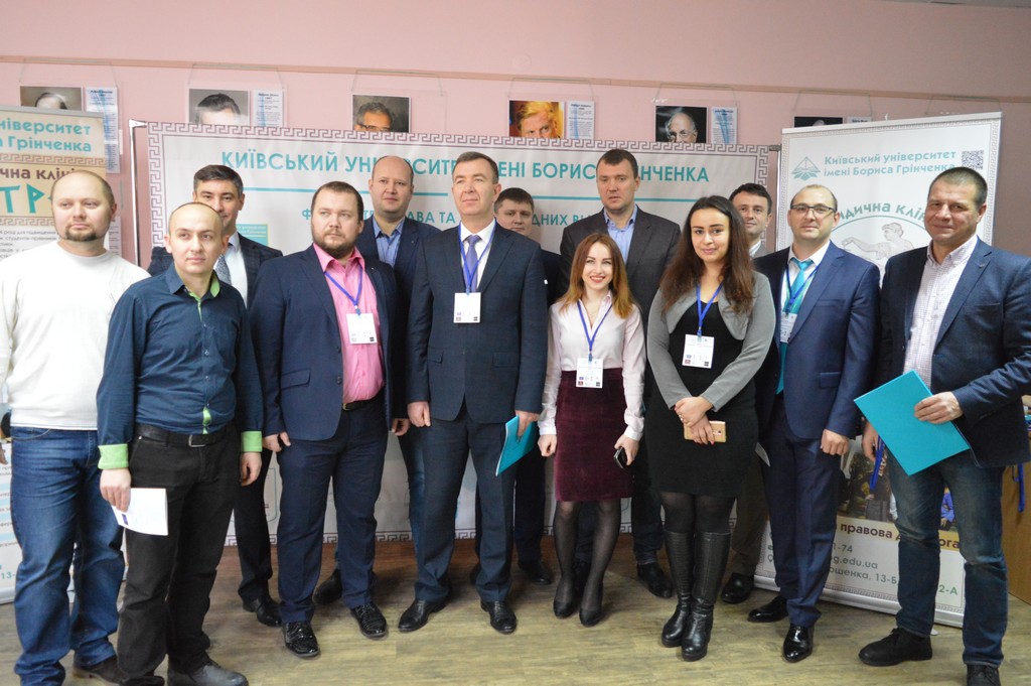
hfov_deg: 67.4
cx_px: 516
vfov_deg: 47.9
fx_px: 773
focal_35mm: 27
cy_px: 343
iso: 3200
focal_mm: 18
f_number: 3.5
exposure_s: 1/40
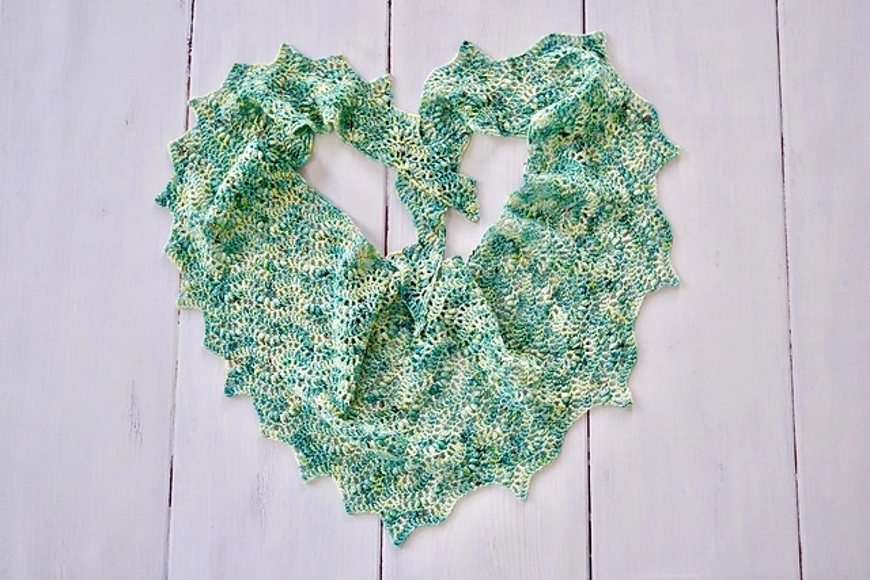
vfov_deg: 32.6
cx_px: 435
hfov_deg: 47.4
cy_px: 290
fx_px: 991
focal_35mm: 41
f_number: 4
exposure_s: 1/100
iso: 640
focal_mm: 27.5
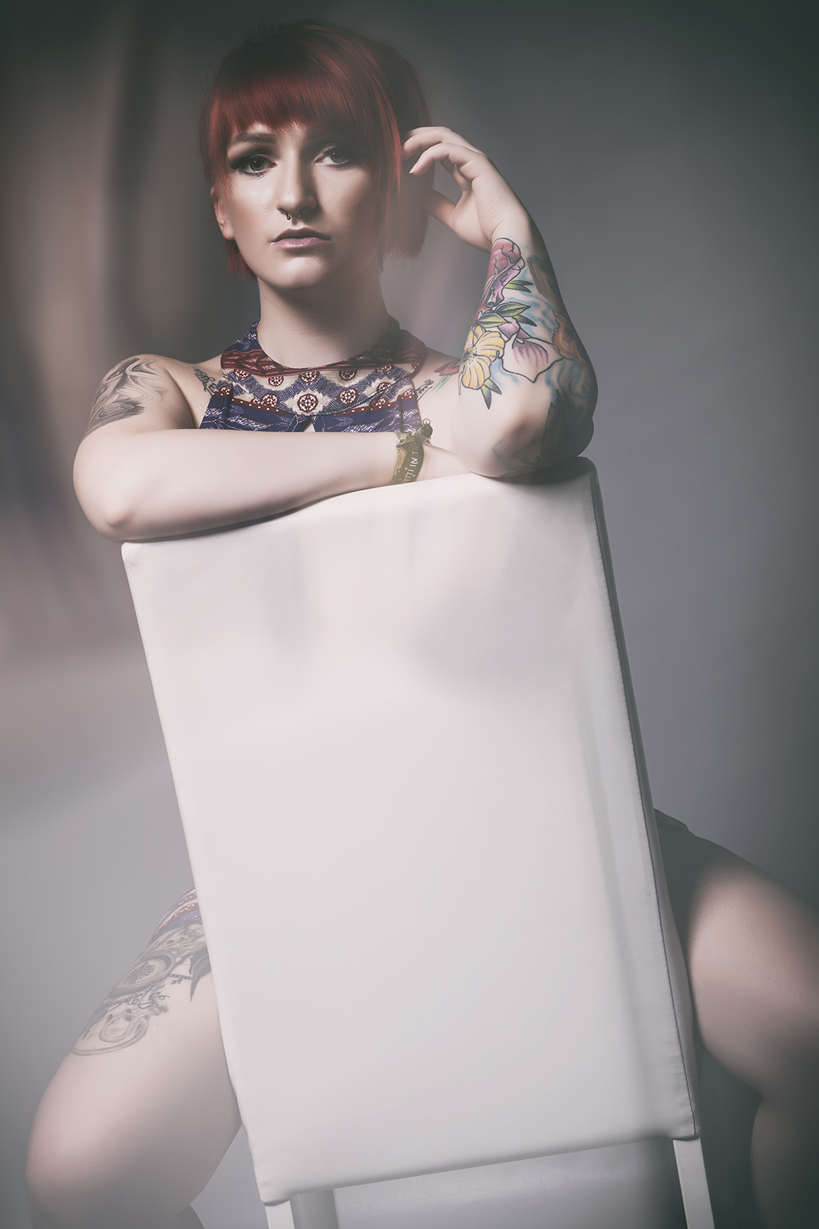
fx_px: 2814
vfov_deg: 24.6
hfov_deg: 16.6
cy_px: 614
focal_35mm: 82
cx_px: 410
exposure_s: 1/160
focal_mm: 55
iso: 100
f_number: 11
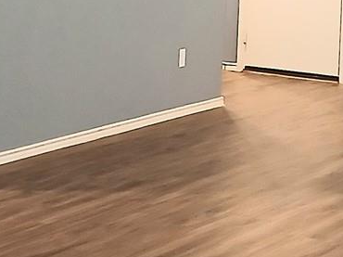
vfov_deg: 10.0
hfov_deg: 13.7
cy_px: -122
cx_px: 213
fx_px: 1426
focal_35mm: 144
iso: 320
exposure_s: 1/24
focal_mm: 3.98
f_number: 1.8
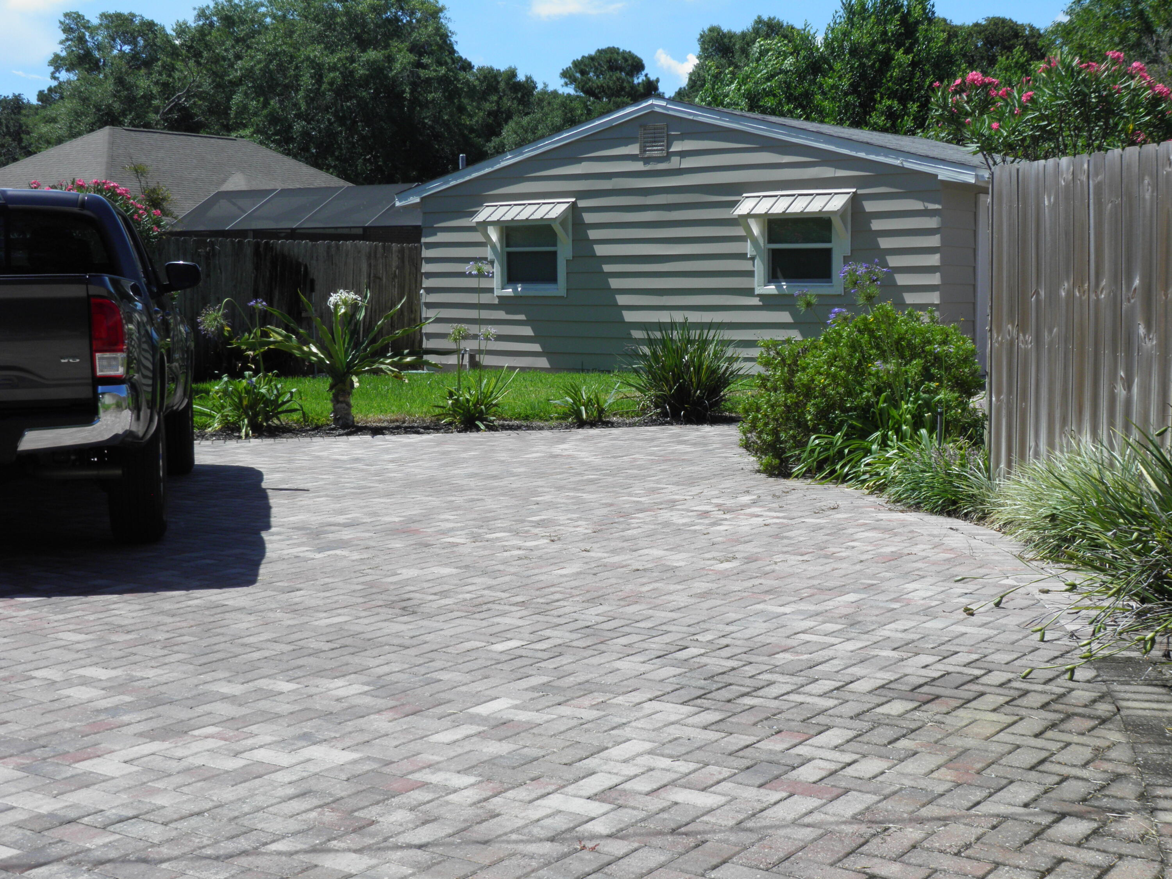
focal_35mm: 49
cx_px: 586
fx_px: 1659
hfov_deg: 38.9
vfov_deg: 29.7
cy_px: 440
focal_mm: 8.9
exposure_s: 1/320
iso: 50
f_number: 5.5
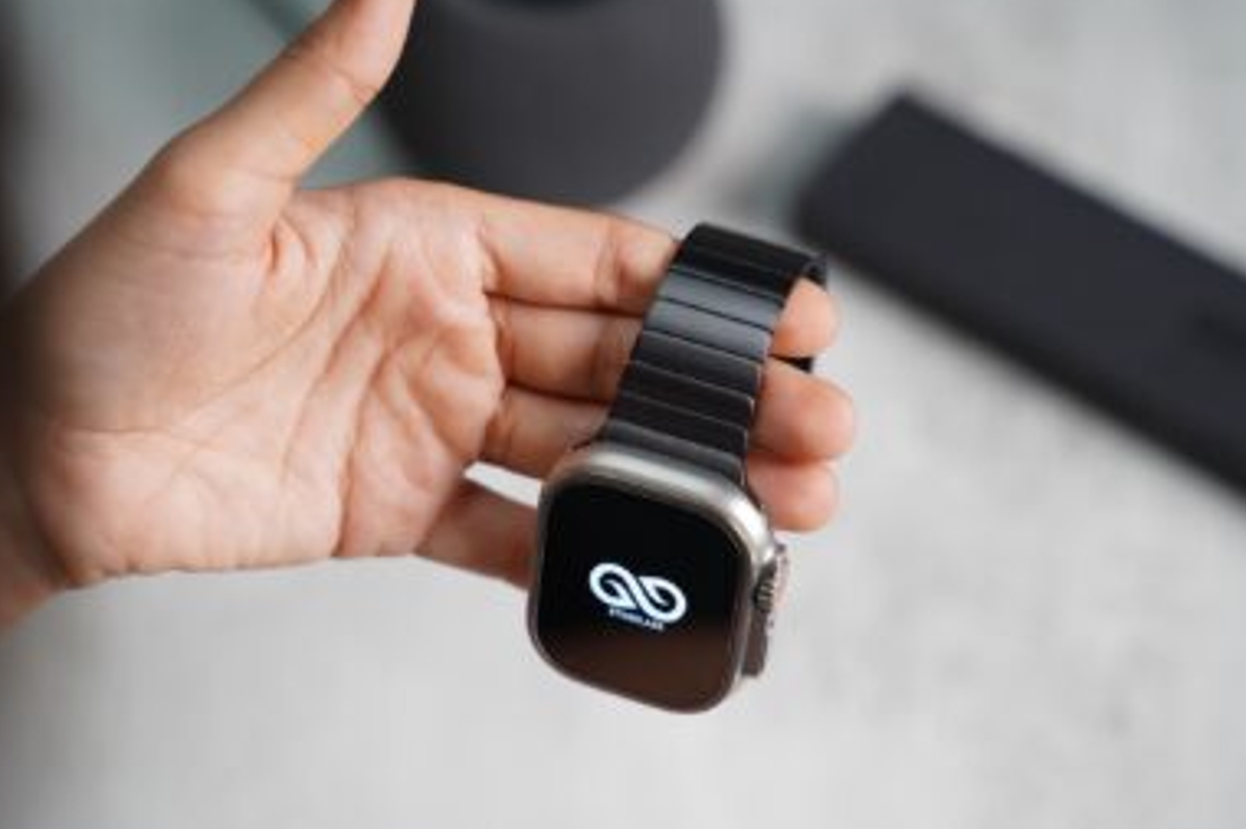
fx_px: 2733
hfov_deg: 25.7
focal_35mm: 79
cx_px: 616
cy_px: 418
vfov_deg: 17.3
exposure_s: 1/80
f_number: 4
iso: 800
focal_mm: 75
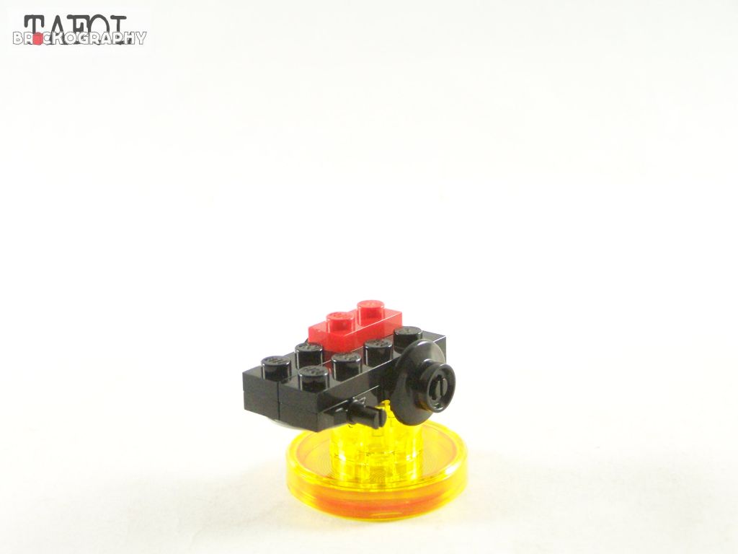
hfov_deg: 30.3
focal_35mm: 64
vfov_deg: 22.9
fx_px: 1364
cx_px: 369
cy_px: 277
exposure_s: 1/60
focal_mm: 10.7
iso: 400
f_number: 3.2
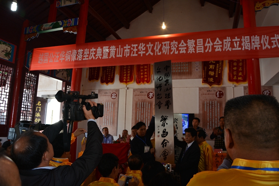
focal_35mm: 27
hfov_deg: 67.4
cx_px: 140
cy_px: 93
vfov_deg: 47.9
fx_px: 209
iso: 400
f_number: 4.5
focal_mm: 18
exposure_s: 1/80
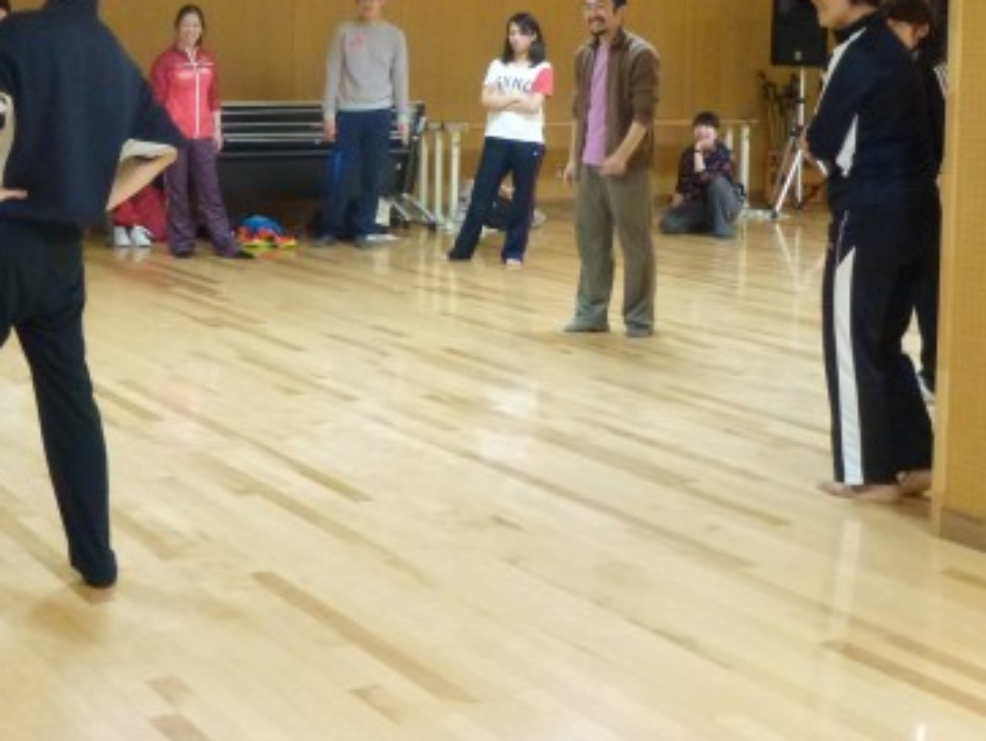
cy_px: 95
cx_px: 136
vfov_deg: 26.7
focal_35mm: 53
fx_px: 1511
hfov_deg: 34.5
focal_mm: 5.4
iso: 400
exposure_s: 1/30
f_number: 3.5
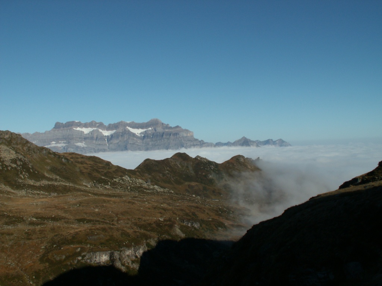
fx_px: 386
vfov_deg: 40.7
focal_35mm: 35
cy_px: 143
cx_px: 191
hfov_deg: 52.6
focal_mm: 5.86
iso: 50
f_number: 8
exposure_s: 1/320
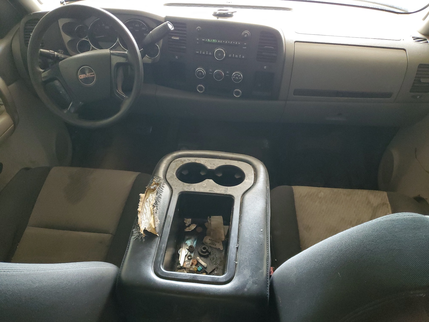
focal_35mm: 26
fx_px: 322
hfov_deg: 67.3
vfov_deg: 53.1
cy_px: 161
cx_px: 214
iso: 353
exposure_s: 1/40
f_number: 1.5
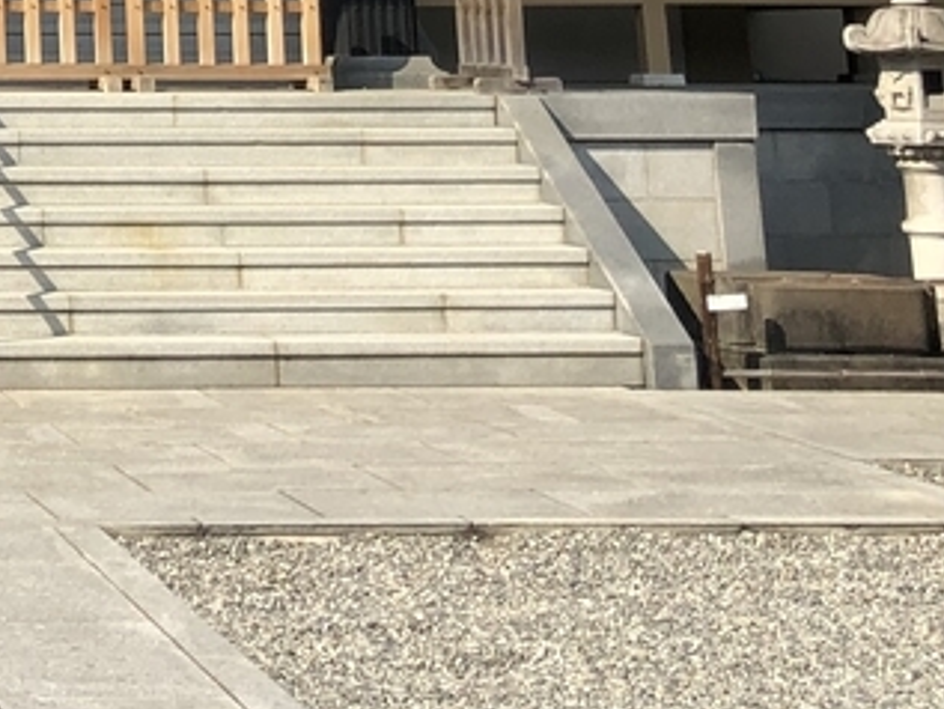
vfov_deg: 12.7
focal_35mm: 106
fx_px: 2892
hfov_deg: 16.9
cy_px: -563
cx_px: -447
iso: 20
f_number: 1.8
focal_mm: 3.99
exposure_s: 1/1389
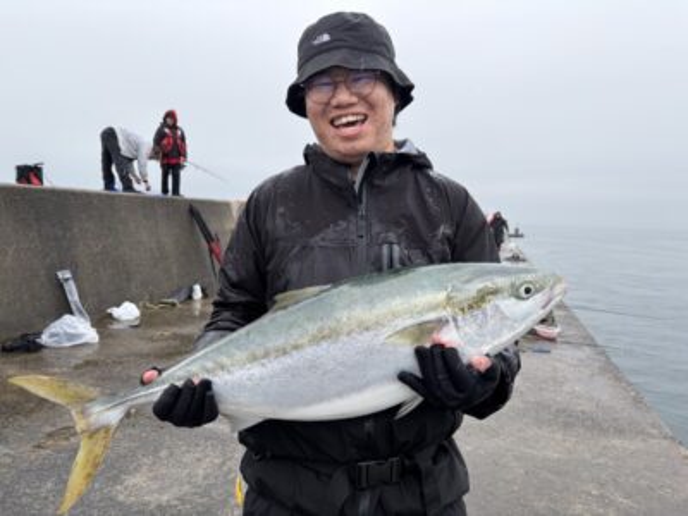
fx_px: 517
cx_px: 344
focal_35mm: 26
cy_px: 258
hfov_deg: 67.3
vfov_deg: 53.1
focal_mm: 5.96
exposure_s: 1/511
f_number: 1.6
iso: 50
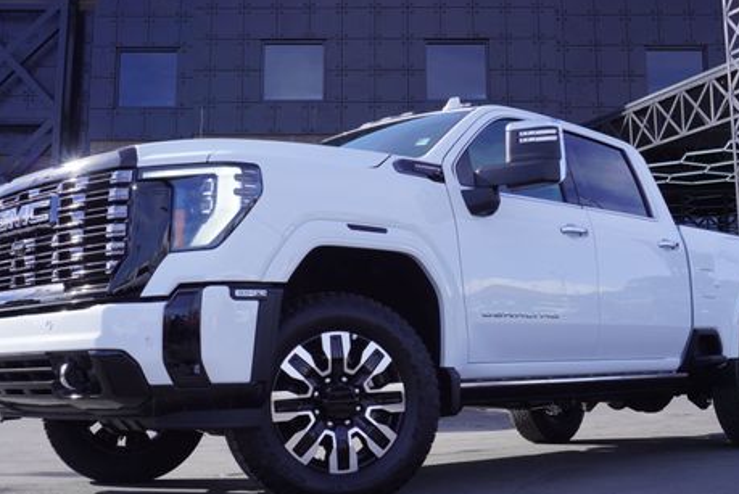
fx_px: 945
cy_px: 206
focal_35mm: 46
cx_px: 374
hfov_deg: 42.7
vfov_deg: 29.3
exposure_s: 1/125
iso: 100
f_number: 9
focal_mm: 22
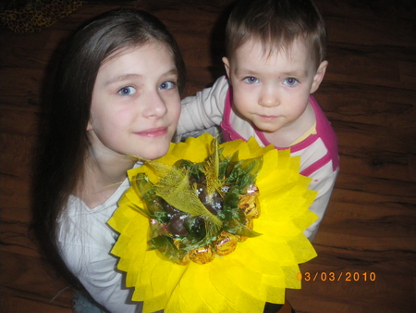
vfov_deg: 39.7
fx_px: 433
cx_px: 208
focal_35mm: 36
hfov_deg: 51.3
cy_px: 156
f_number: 3.5
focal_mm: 6.3
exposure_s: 1/50
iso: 400
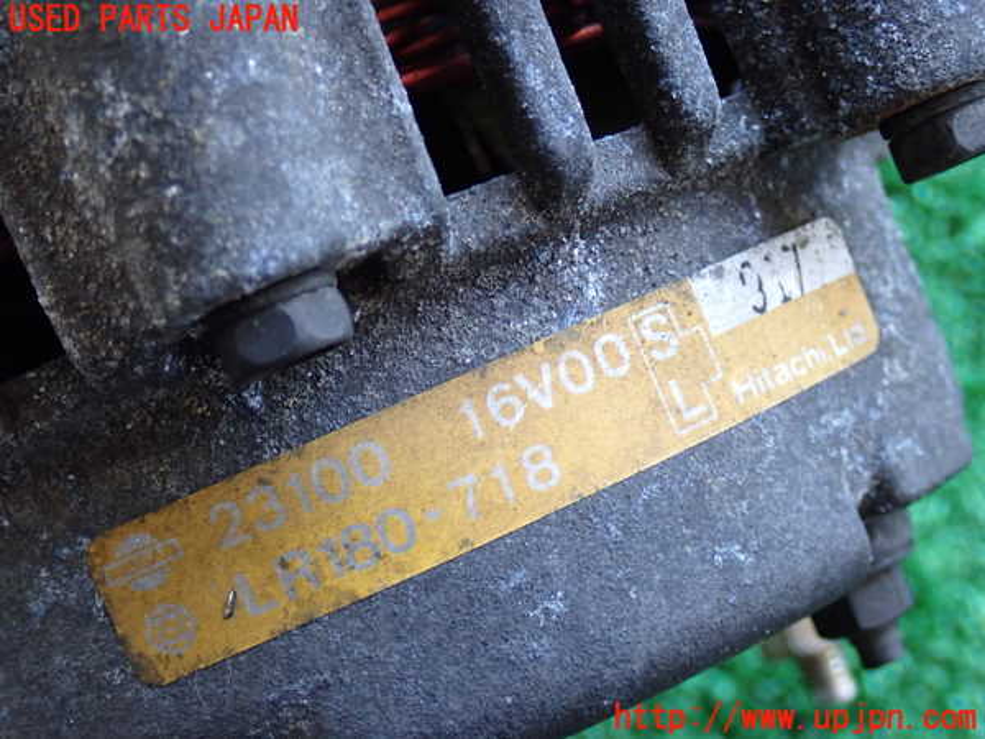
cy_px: 370
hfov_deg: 29.0
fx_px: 1906
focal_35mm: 67
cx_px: 492
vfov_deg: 21.9
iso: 640
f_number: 3.8
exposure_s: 1/60
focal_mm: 11.88
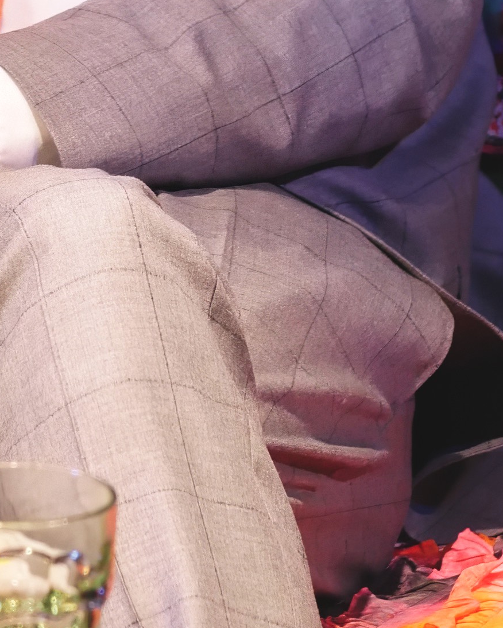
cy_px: -221
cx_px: -179
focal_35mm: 493
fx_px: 9174
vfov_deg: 3.9
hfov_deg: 3.1
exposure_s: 1/125
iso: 800
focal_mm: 60
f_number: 2.8
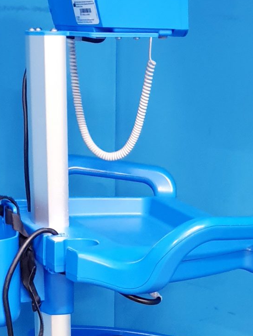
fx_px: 886
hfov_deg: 16.3
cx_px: 127
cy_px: 361
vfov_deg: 20.6
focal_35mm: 91
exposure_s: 1/10
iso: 250
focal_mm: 4.3
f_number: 1.5
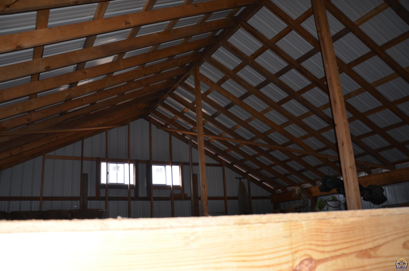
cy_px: 136
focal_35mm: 27
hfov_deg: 67.5
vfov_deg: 47.7
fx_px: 306
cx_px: 204
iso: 200
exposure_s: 1/60
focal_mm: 18
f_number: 3.5
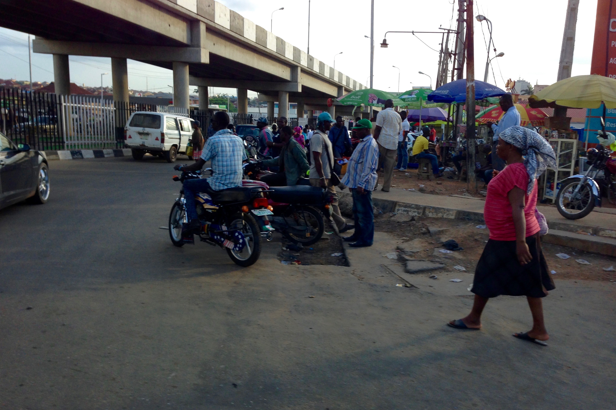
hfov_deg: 54.4
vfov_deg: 37.8
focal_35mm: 35
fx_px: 599
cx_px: 309
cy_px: 214
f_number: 2.4
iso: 50
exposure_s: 1/201
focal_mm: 4.12
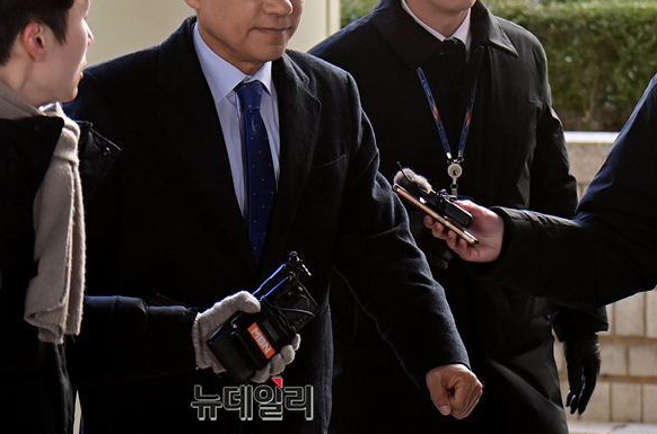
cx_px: 251
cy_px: 143
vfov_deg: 12.4
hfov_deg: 18.6
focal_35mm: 110
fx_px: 2003
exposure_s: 1/400
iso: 1600
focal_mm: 80
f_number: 4.5
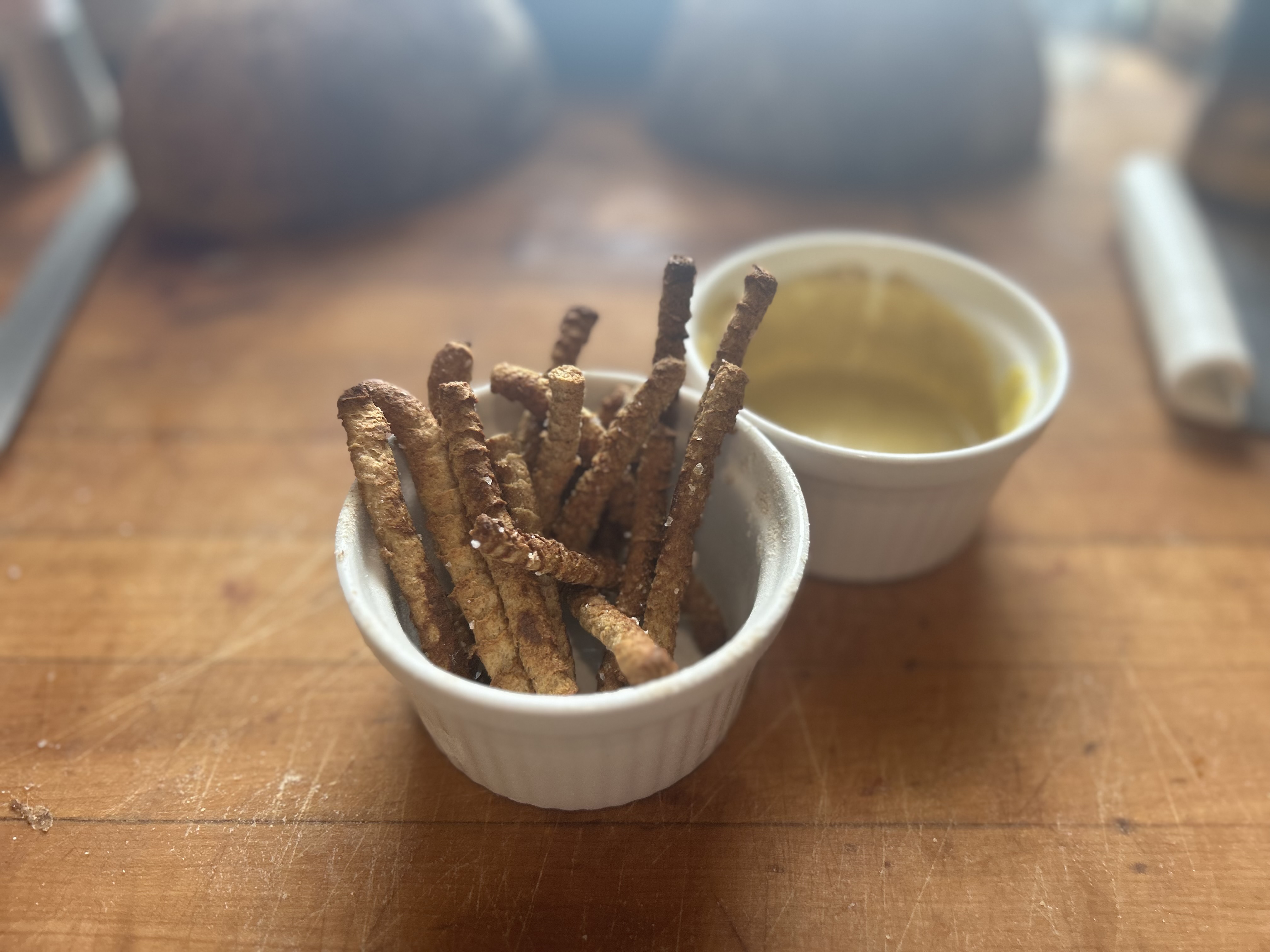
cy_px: 476
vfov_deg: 53.1
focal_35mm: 26
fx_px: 954
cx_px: 635
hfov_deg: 67.3
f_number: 1.5
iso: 100
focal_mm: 5.7
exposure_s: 1/121
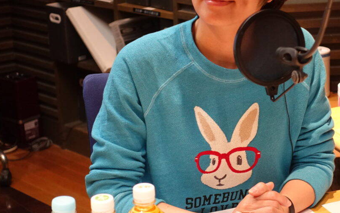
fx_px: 843
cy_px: 109
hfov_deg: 22.7
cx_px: 216
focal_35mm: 91
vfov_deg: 14.4
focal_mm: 25.7
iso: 1000
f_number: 2.8
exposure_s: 1/80
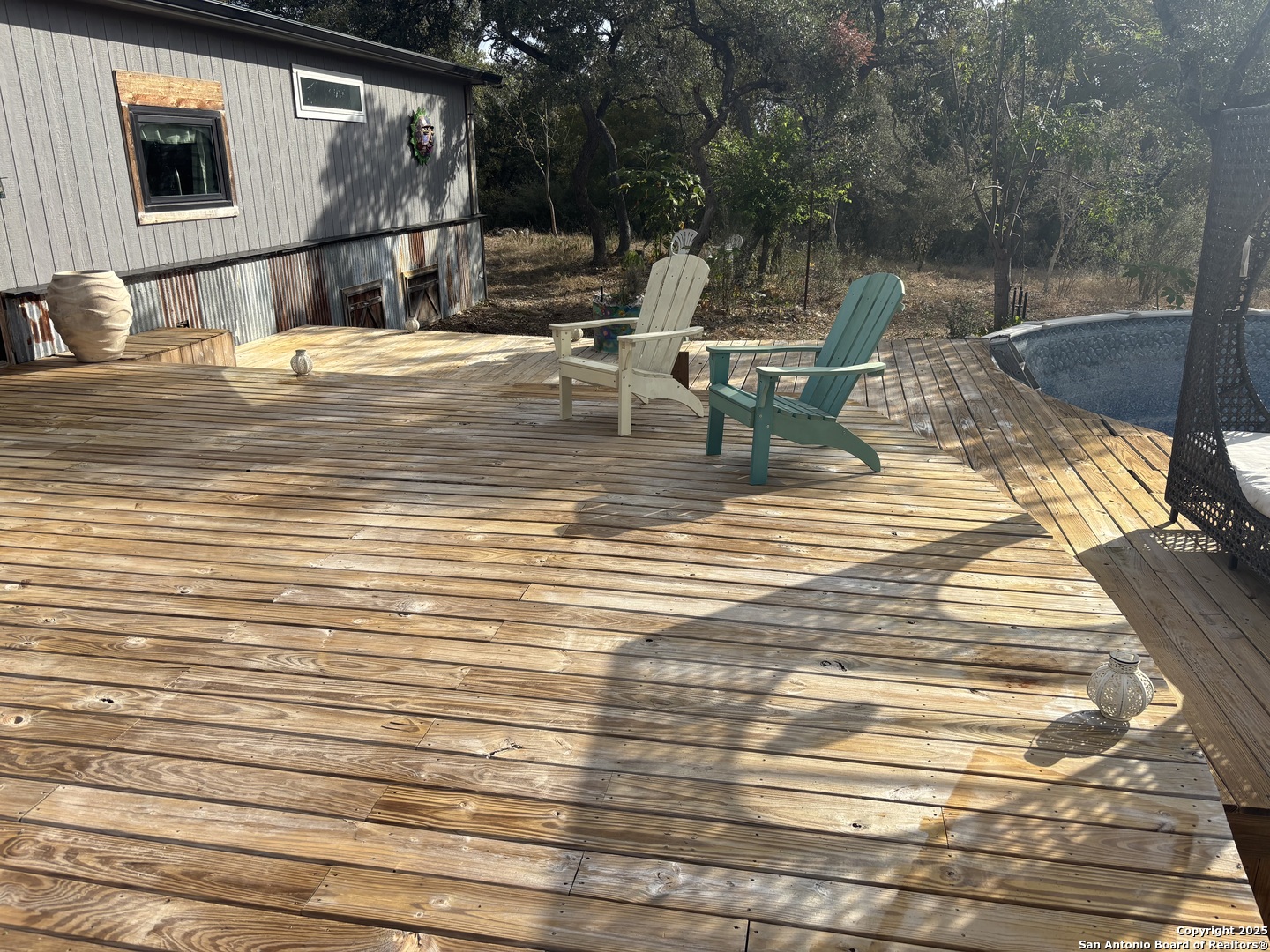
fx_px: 954
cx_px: 635
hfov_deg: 67.3
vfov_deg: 53.1
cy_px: 476
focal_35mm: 26
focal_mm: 5.96
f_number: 1.6
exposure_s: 1/3021
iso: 50
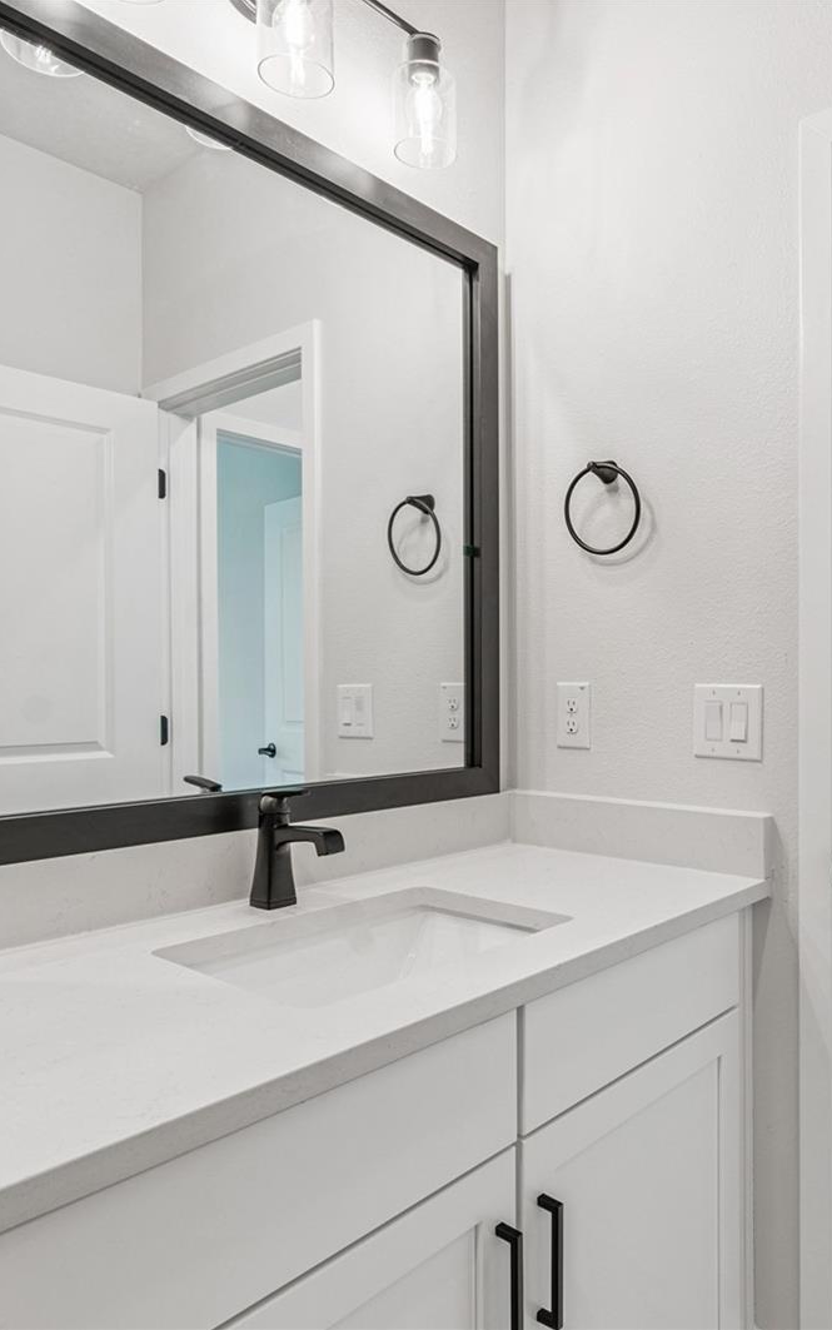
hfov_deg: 52.0
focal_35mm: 23
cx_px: 557
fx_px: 834
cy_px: 664
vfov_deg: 77.1
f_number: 7.1
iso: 100
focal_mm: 10
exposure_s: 1/4
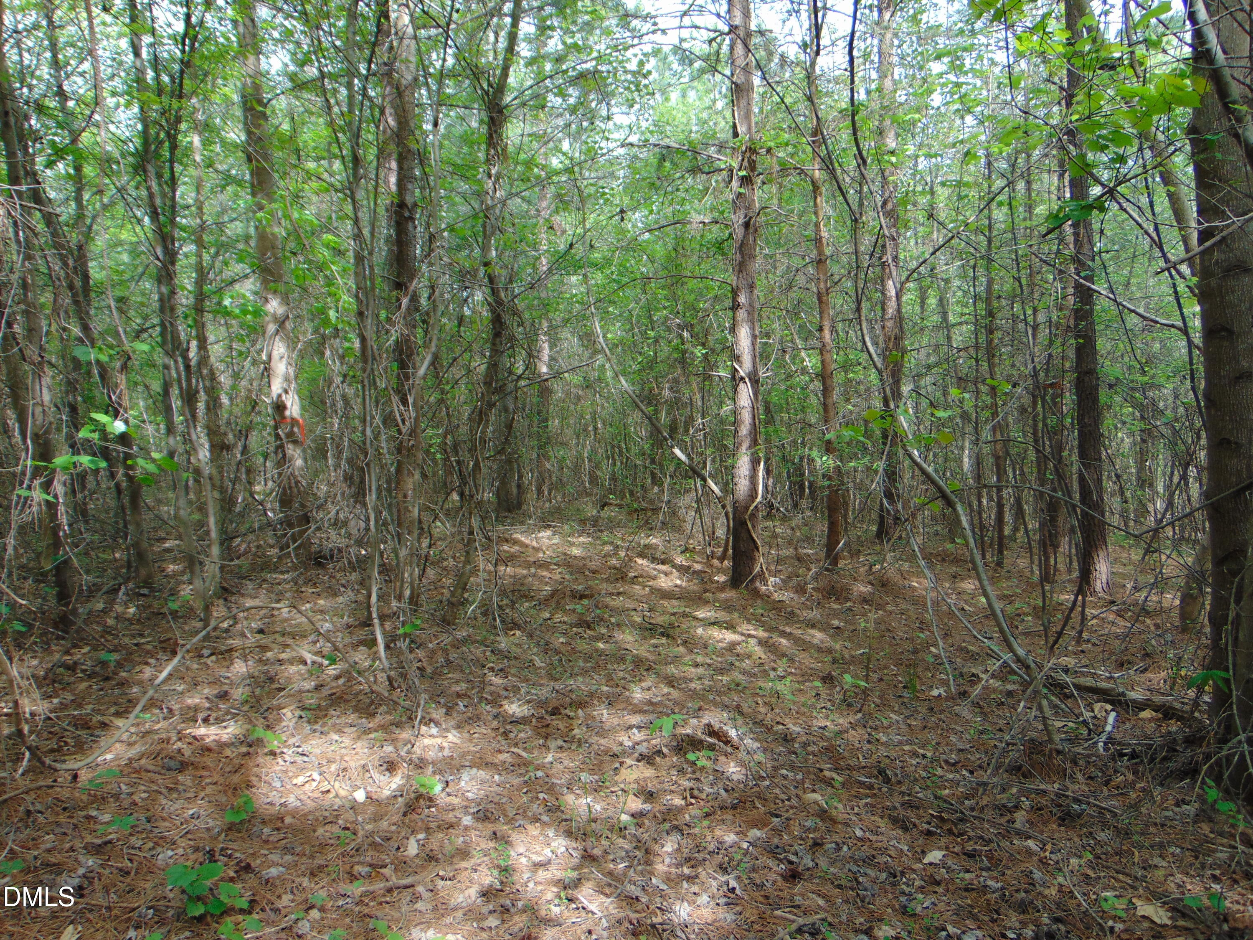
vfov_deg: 54.9
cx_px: 626
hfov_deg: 69.4
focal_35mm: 25
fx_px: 905
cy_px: 470
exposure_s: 1/200
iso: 80
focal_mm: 4.5
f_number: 3
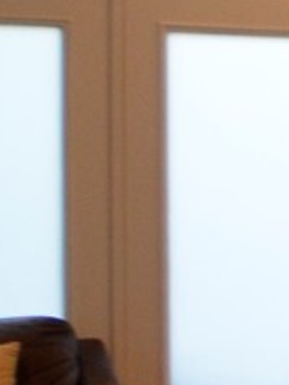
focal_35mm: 162
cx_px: 1728
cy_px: 227
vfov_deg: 12.2
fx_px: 1800
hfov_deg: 5.2
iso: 800
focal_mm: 11
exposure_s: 1/125
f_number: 2.8
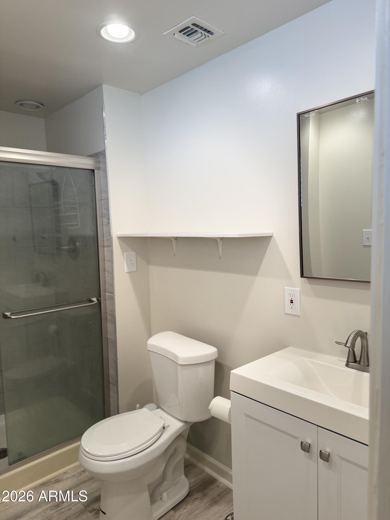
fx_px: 361
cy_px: 260
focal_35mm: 24
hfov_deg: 56.8
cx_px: 195
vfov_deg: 71.6
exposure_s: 1/120
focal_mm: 6.76
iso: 100
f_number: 1.78
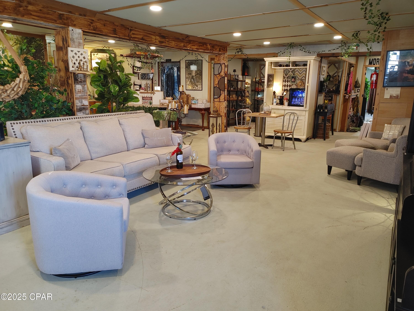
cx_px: 207
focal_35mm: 26
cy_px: 156
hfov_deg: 67.3
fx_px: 311
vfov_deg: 53.1
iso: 150
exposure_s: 1/30
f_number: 1.8
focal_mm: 5.58
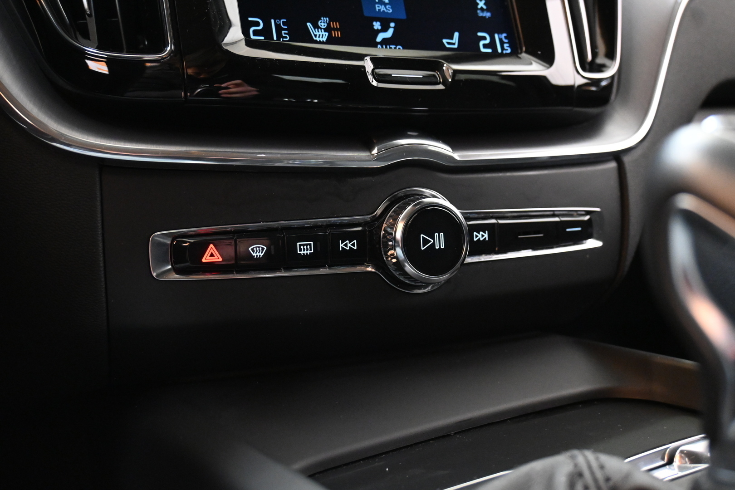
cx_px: 368
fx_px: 689
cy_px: 245
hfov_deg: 56.1
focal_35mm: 34
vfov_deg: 39.1
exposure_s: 1/30
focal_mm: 22.5
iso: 4000
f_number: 4
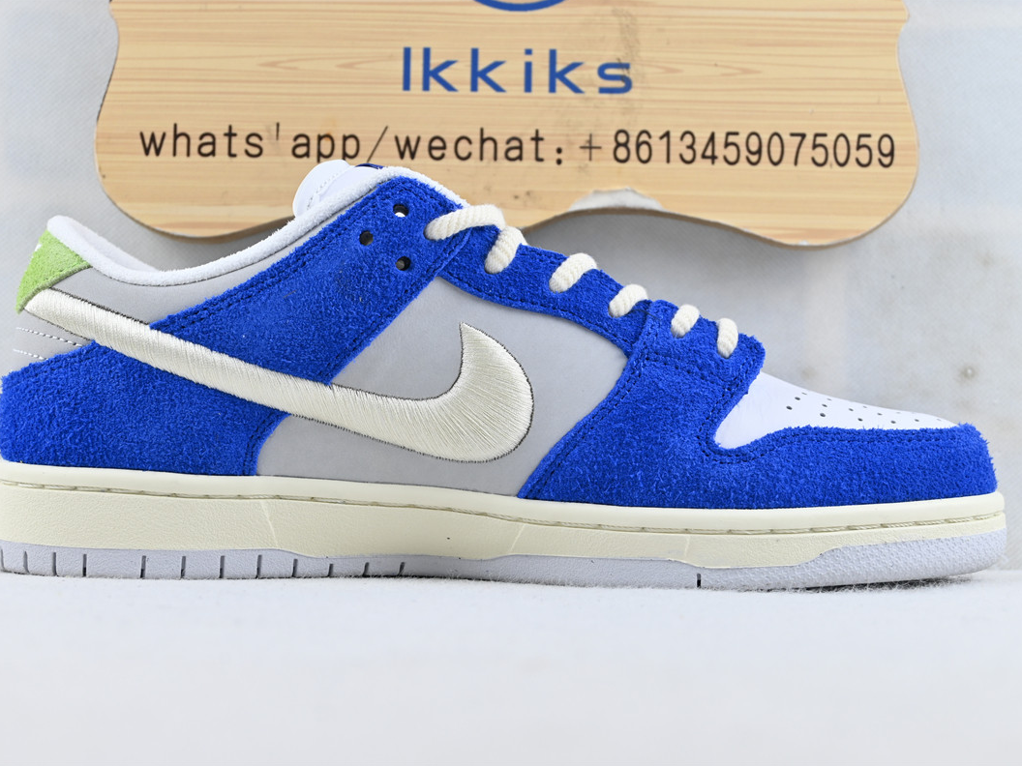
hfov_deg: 32.7
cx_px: 499
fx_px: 1742
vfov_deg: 24.8
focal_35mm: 59
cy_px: 381
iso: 100
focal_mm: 36
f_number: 5.3
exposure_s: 1/40
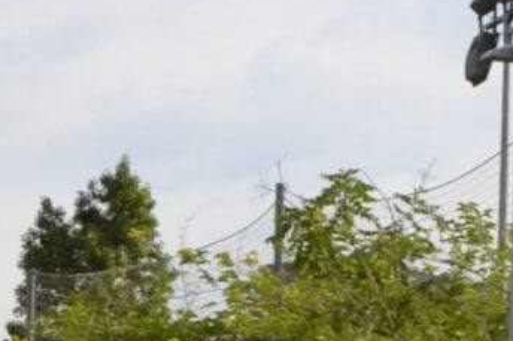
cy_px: 797
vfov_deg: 4.2
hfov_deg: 6.4
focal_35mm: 324
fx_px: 4611
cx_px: 67
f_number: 9
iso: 100
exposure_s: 1/200
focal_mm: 29
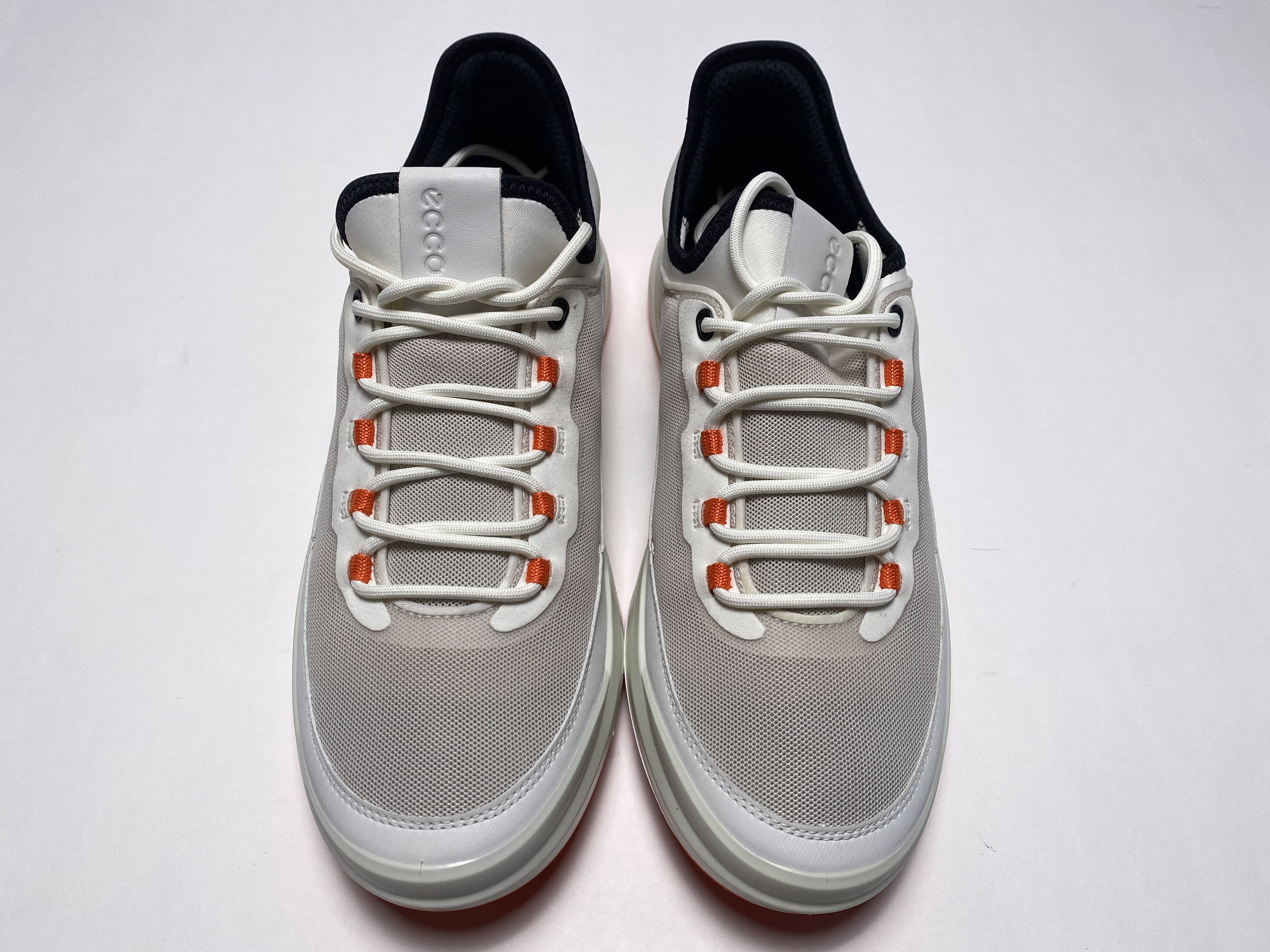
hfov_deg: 67.3
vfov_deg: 53.1
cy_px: 476
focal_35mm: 26
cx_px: 635
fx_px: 954
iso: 32
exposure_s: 1/1025
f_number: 1.8
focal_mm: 4.25
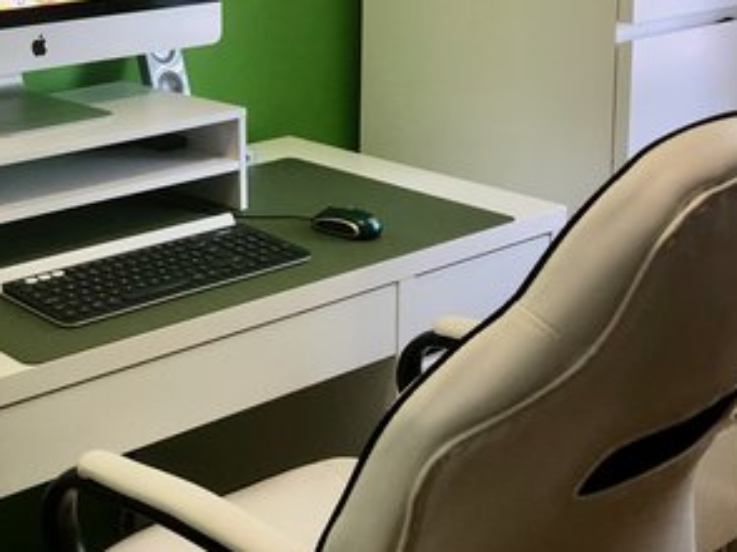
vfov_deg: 23.0
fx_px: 1298
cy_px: 0
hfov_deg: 29.3
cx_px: -30
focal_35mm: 61
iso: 40
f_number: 1.8
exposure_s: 1/20
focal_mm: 4
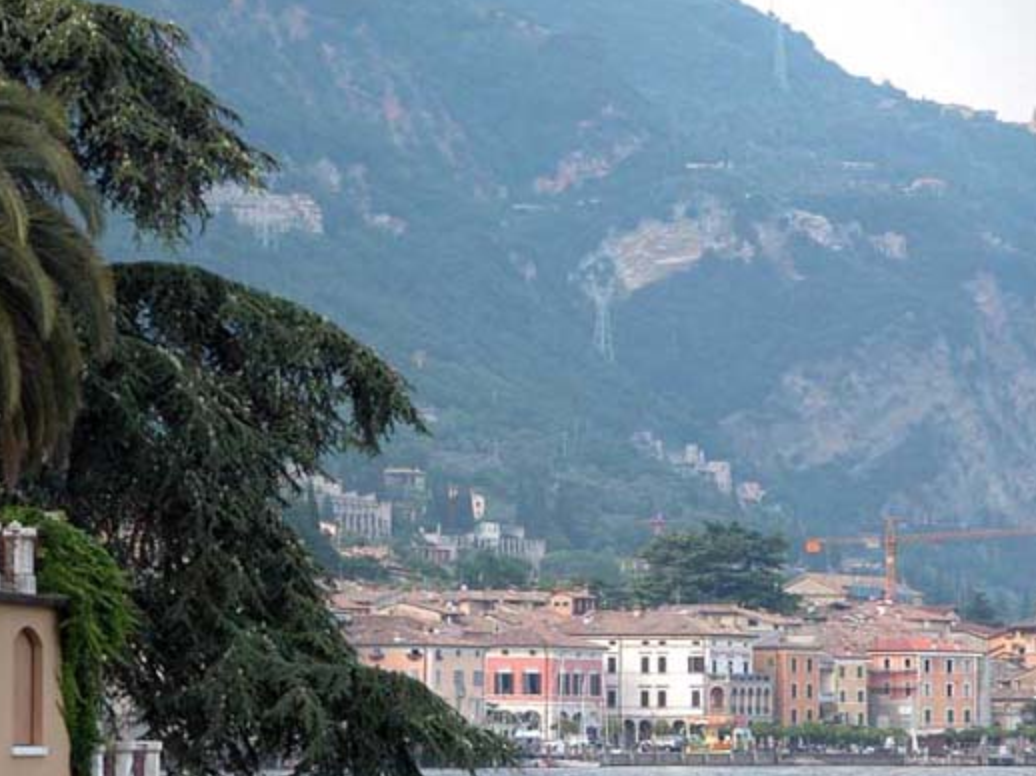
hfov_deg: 9.1
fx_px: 6491
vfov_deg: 6.8
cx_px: 420
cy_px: 479
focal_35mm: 217
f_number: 4
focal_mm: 44.7
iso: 100
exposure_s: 1/151
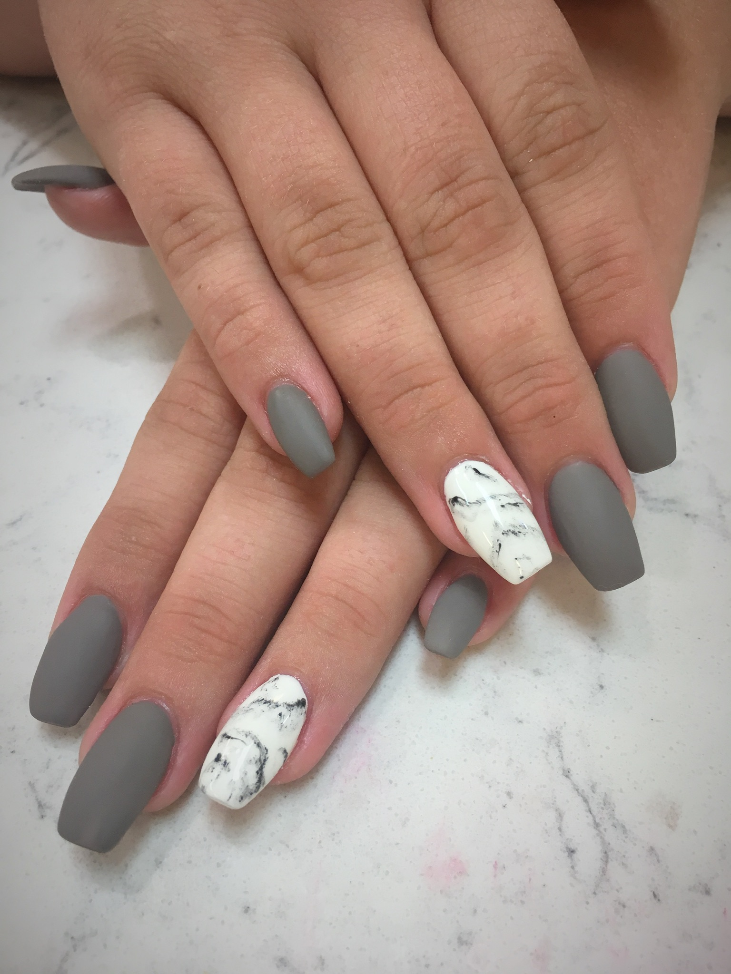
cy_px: 487
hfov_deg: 48.2
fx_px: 817
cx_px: 366
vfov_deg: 61.7
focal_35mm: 29
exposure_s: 1/30
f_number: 2.2
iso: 32
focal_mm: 4.15
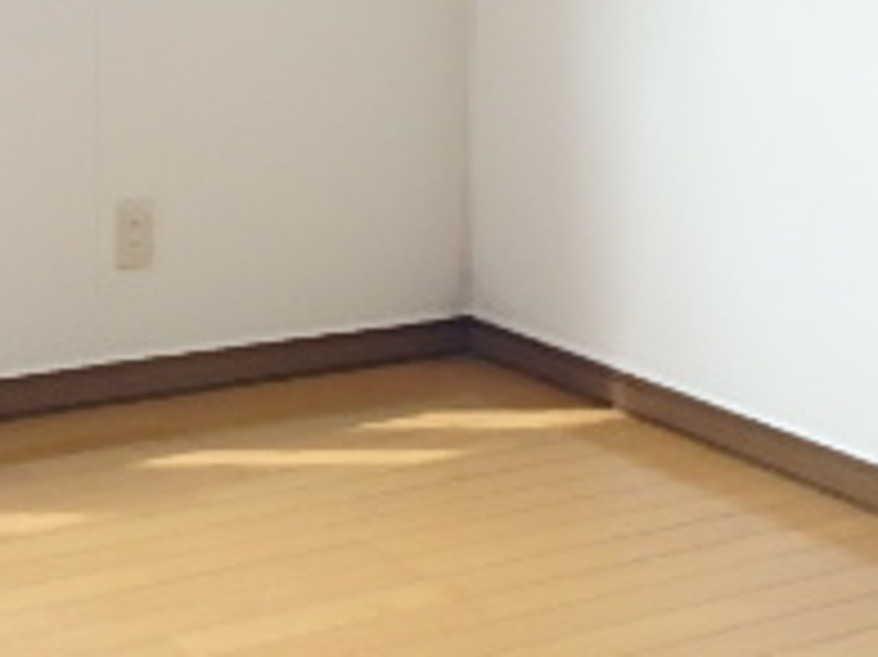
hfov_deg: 27.4
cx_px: 126
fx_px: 1749
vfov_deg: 20.3
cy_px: -63
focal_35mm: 69
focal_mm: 3.7
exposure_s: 1/50
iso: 200
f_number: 3.5
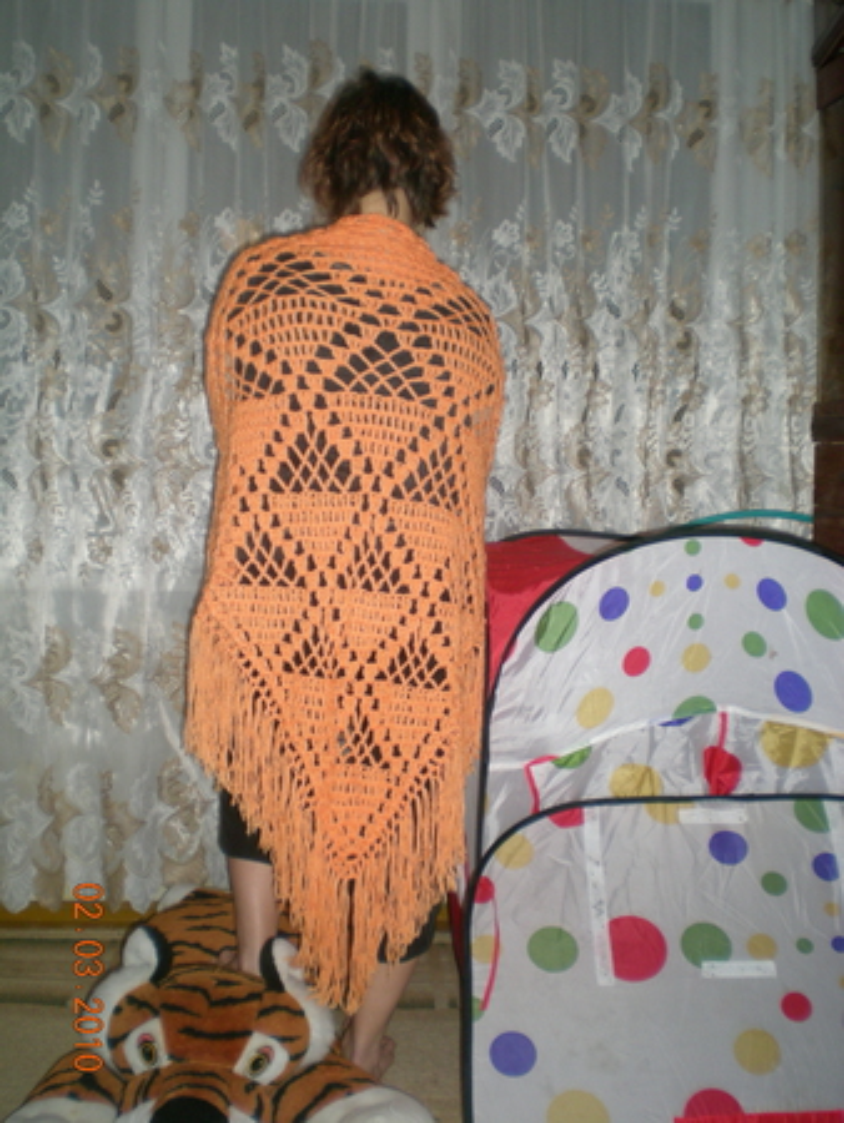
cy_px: 562
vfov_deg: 49.0
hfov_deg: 37.8
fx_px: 1234
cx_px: 422
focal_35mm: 38
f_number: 3.1
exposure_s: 1/60
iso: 154
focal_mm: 6.3
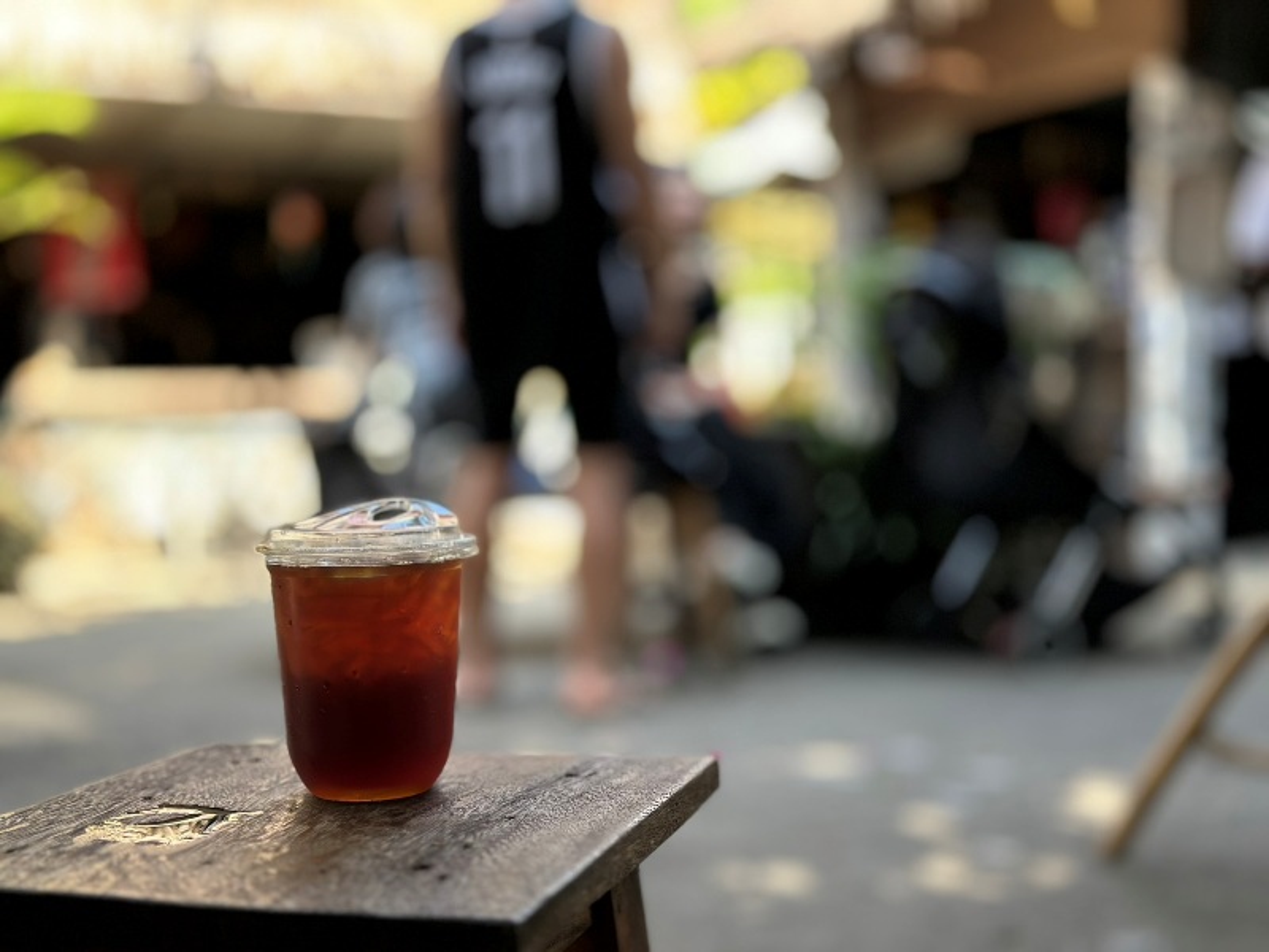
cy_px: 476
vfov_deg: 30.3
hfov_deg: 39.7
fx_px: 1760
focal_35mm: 48
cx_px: 634
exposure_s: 1/535
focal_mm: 6.86
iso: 80
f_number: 1.78
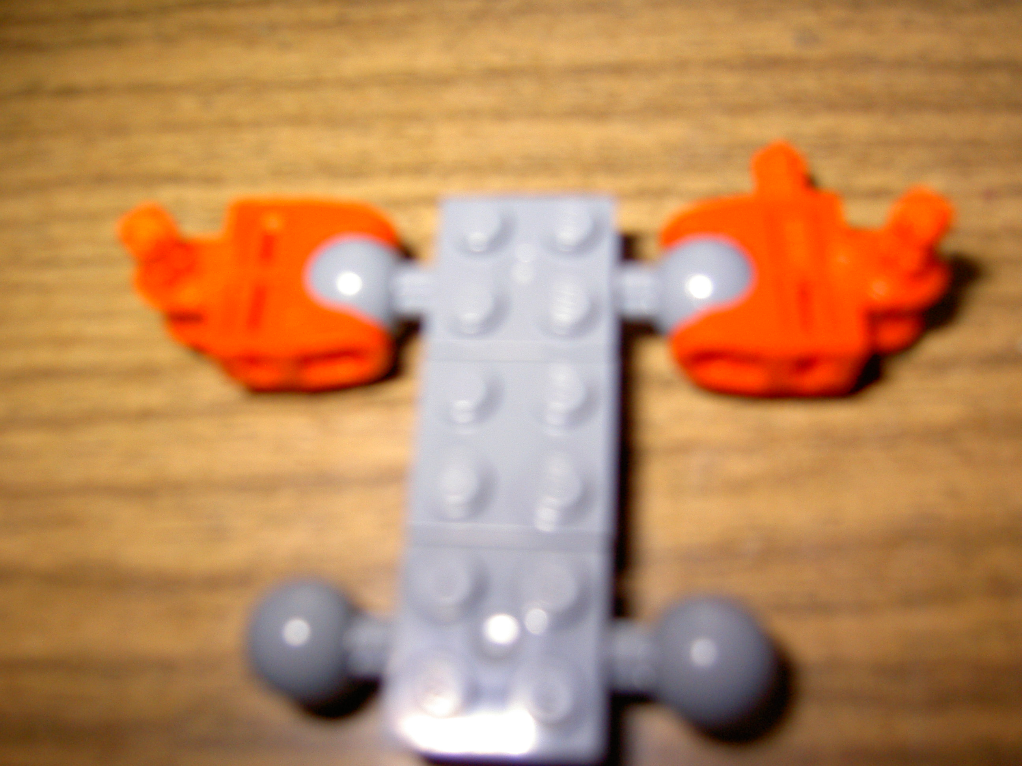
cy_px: 383
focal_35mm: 34
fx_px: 1004
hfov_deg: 54.0
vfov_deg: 41.8
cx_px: 511
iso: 100
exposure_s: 1/60
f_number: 2.8
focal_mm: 5.6
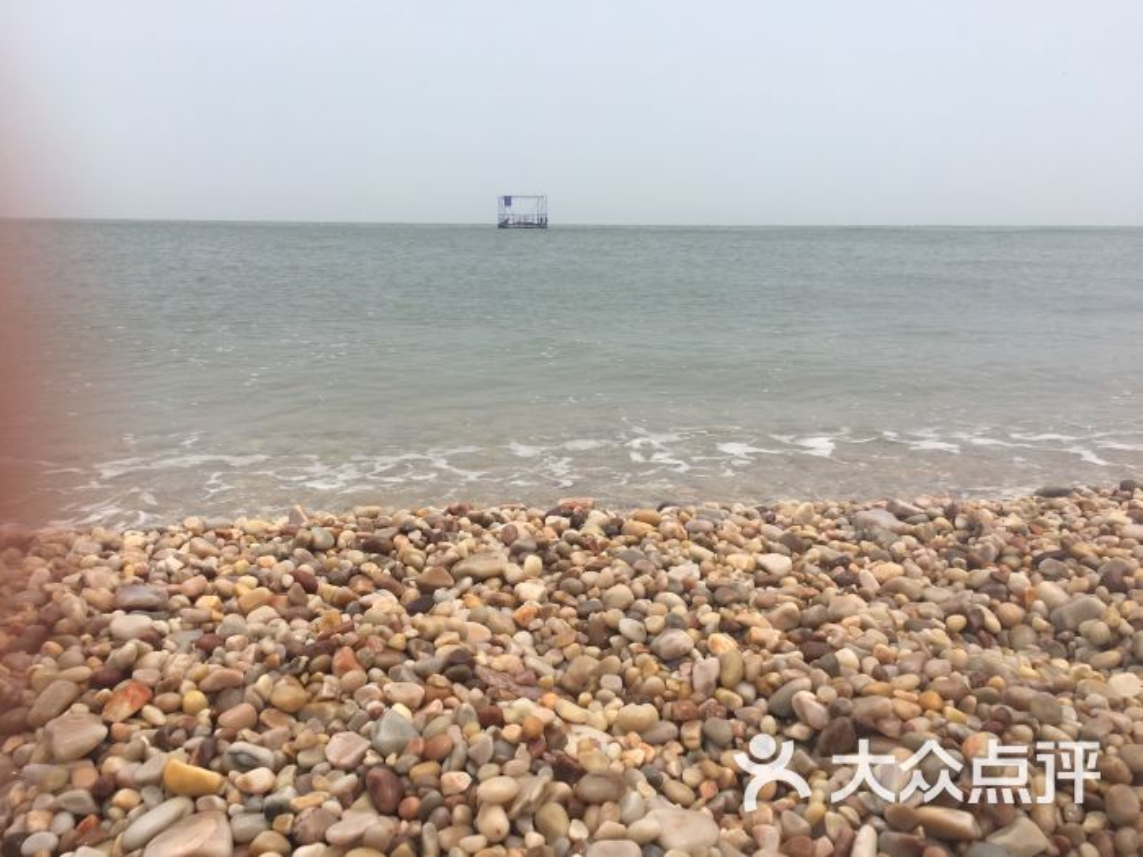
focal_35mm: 29
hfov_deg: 61.7
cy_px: 428
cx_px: 572
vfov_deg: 48.2
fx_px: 958
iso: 25
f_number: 2.2
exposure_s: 1/1923
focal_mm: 4.15
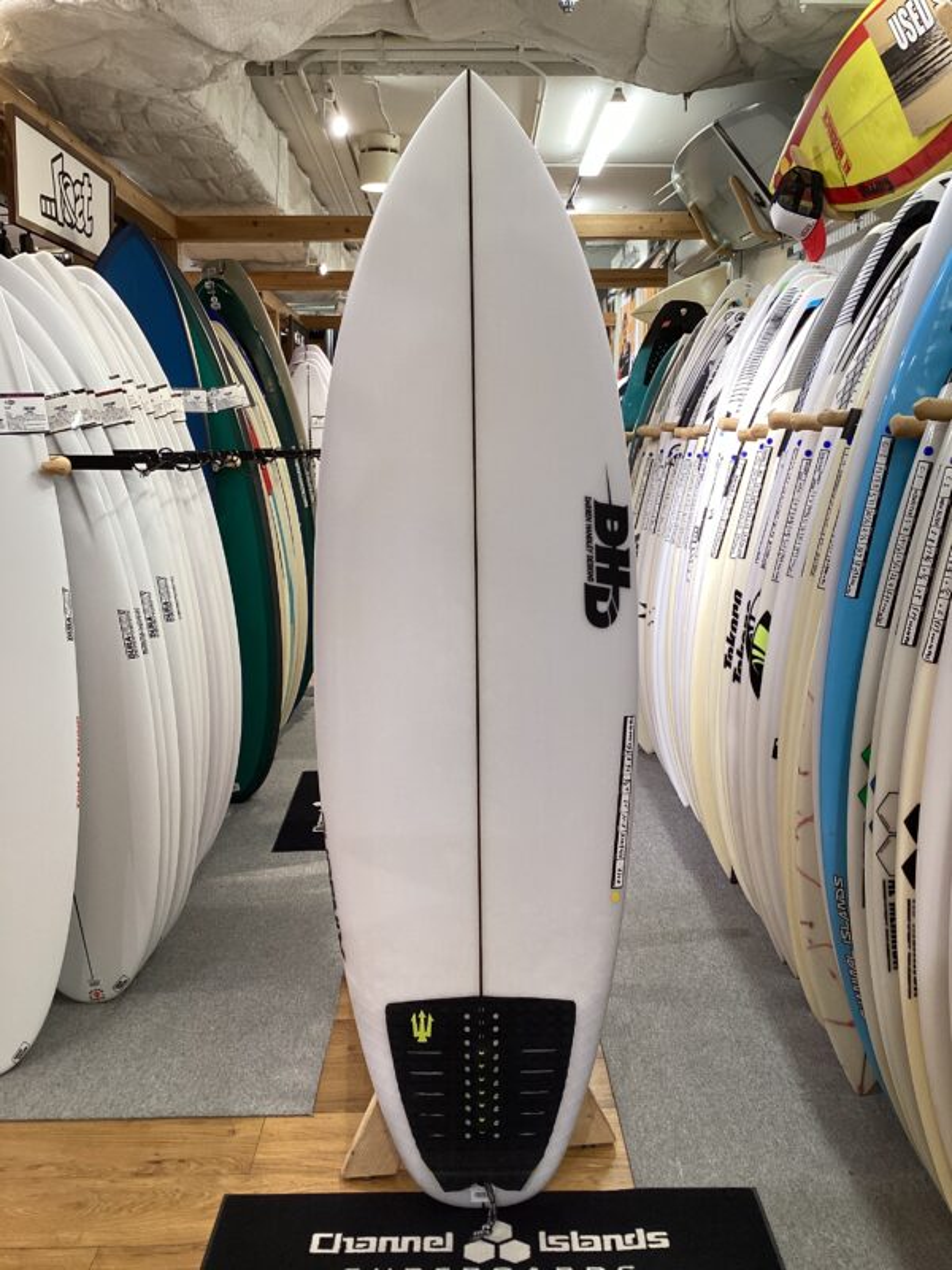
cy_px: 635
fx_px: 1137
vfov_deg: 58.4
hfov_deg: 45.4
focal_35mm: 31
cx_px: 476
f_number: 2.4
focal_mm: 3.3
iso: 64
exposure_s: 1/50
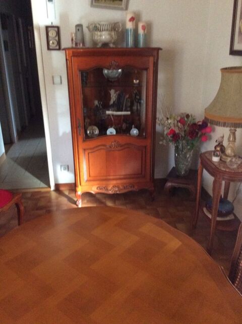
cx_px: 121
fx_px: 299
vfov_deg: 56.9
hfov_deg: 44.0
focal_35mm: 32
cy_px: 162
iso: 320
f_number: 2.4
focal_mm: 3.3
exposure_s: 1/17
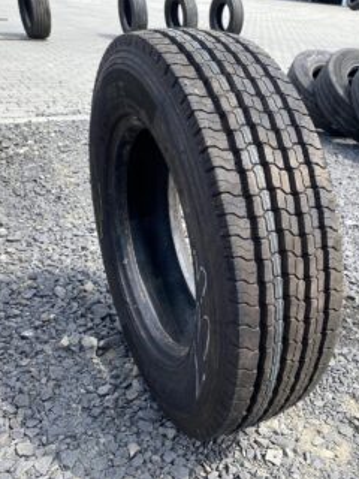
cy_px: 239
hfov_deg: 40.5
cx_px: 221
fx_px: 484
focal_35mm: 35
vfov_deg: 52.6
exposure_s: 1/864
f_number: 1.8
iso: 32
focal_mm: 4.25
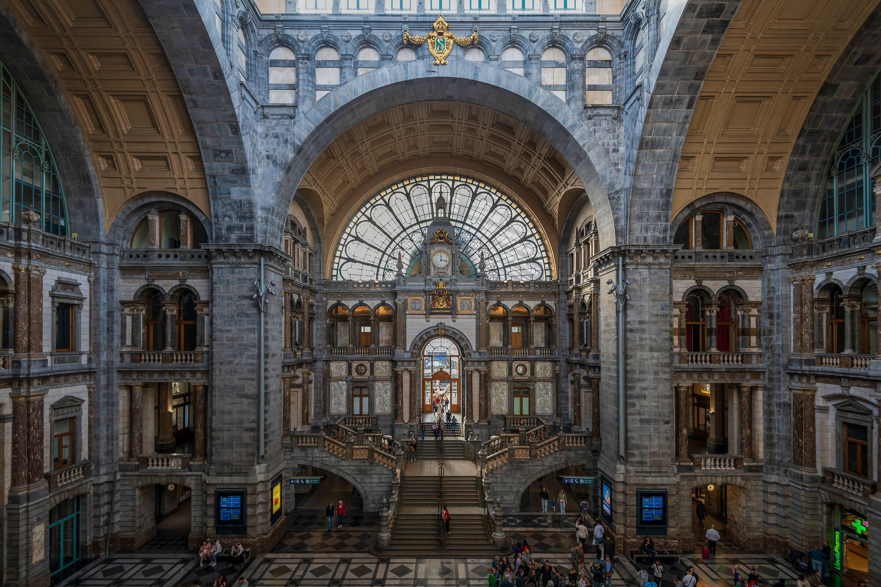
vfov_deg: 73.7
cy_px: 294
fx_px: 392
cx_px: 440
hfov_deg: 96.7
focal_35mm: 16
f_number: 4.5
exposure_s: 1/80
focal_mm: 16
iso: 400
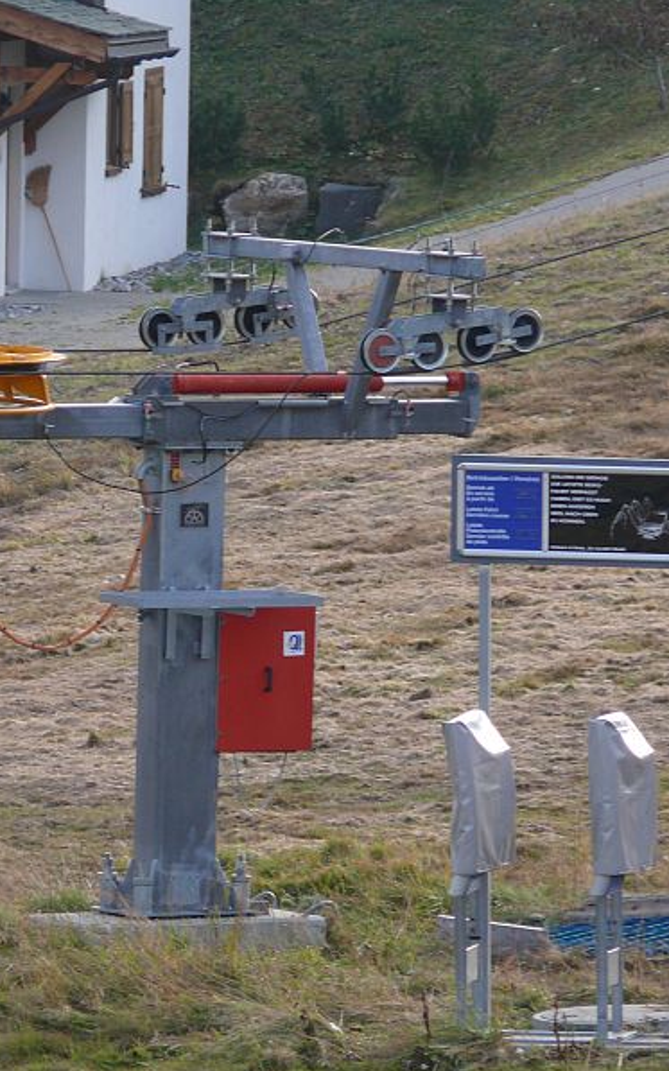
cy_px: 536
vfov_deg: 4.4
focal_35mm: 480
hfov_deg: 2.7
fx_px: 14006
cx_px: 100
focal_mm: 71.4
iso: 100
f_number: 4
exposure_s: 1/160
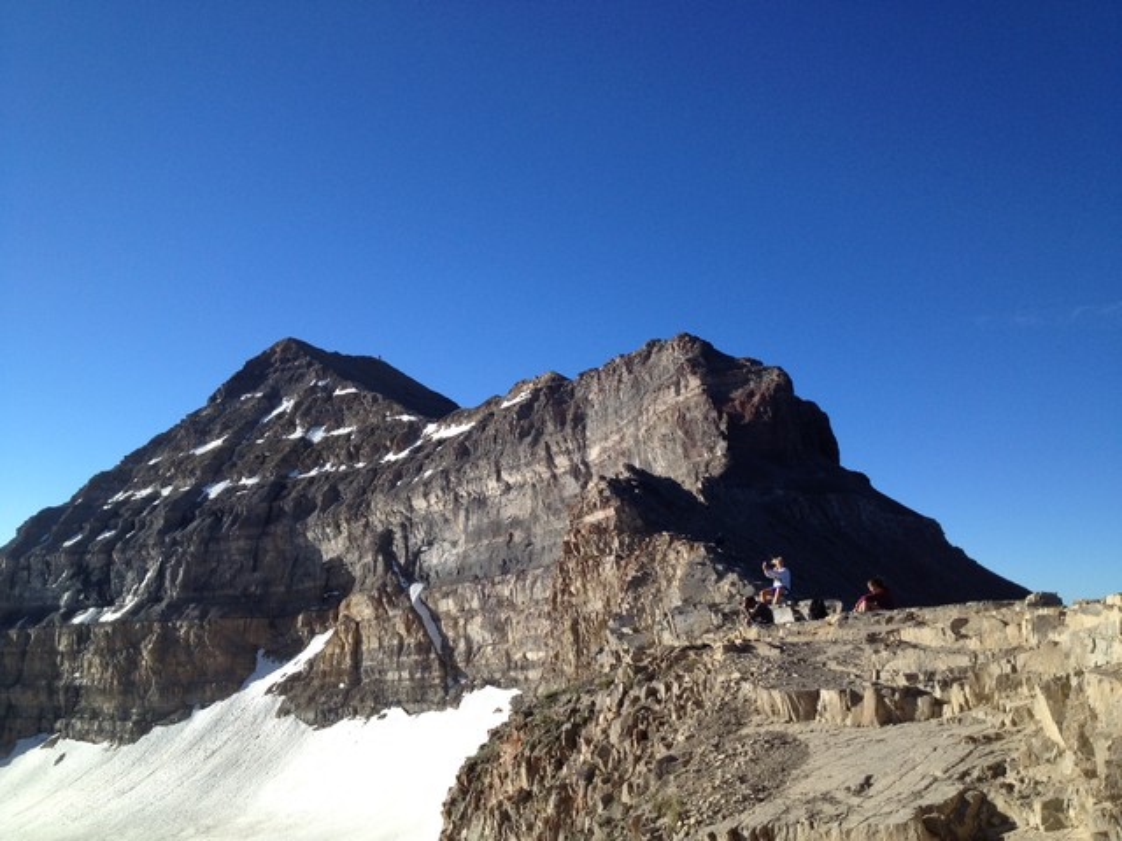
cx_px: 561
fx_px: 1134
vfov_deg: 40.7
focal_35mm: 35
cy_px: 420
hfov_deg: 52.6
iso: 64
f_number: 2.4
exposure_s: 1/1314
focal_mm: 4.28
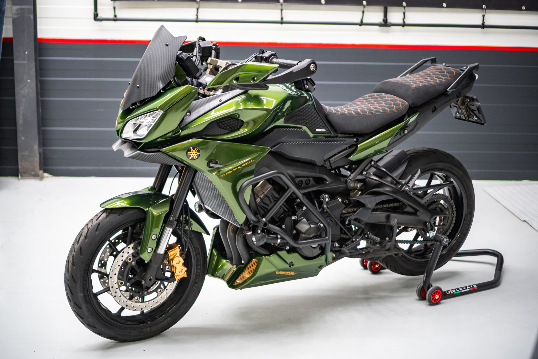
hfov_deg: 37.9
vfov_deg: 25.8
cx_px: 269
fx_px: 785
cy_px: 180
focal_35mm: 52
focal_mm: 35
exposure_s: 1/160
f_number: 1.8
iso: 1000
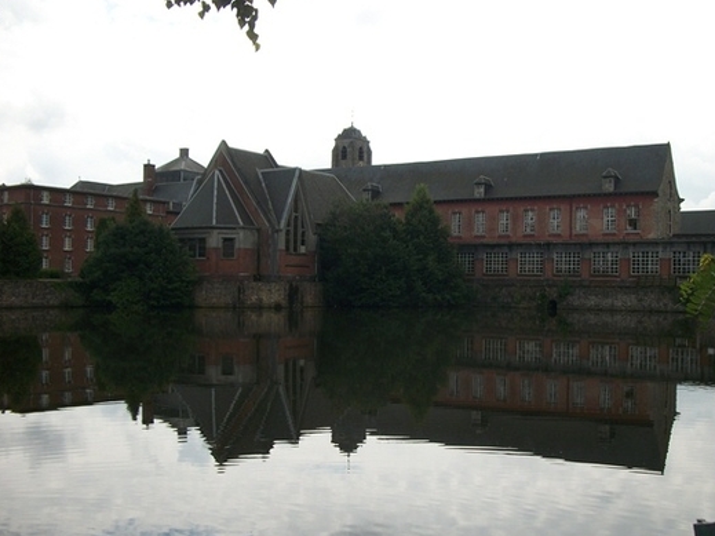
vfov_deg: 38.6
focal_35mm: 37
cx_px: 397
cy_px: 303
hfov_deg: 50.1
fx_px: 764
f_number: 8.8
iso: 80
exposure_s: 1/160
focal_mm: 5.7
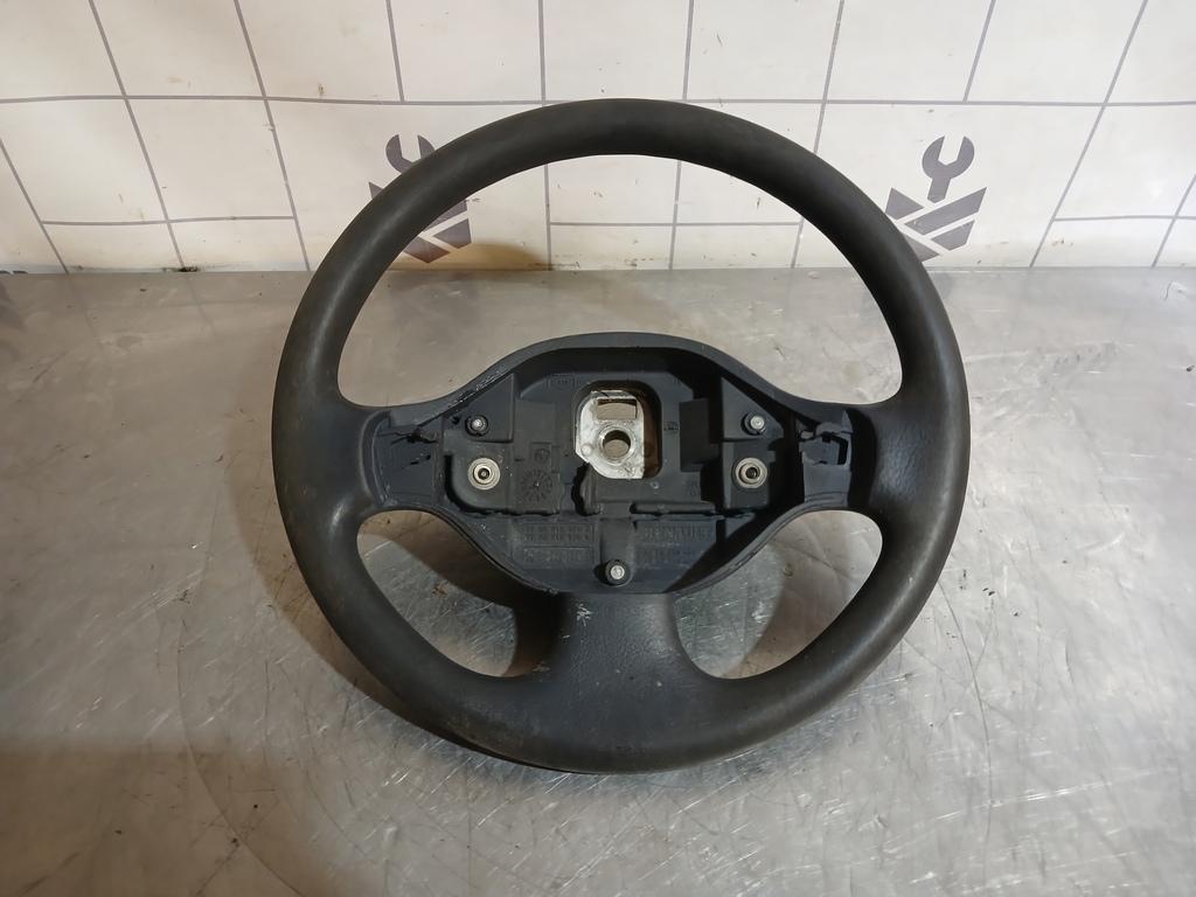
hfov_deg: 65.3
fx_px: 933
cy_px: 448
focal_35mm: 27
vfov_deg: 51.4
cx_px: 598
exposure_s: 1/33.3
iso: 250
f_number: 1.8
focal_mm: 4
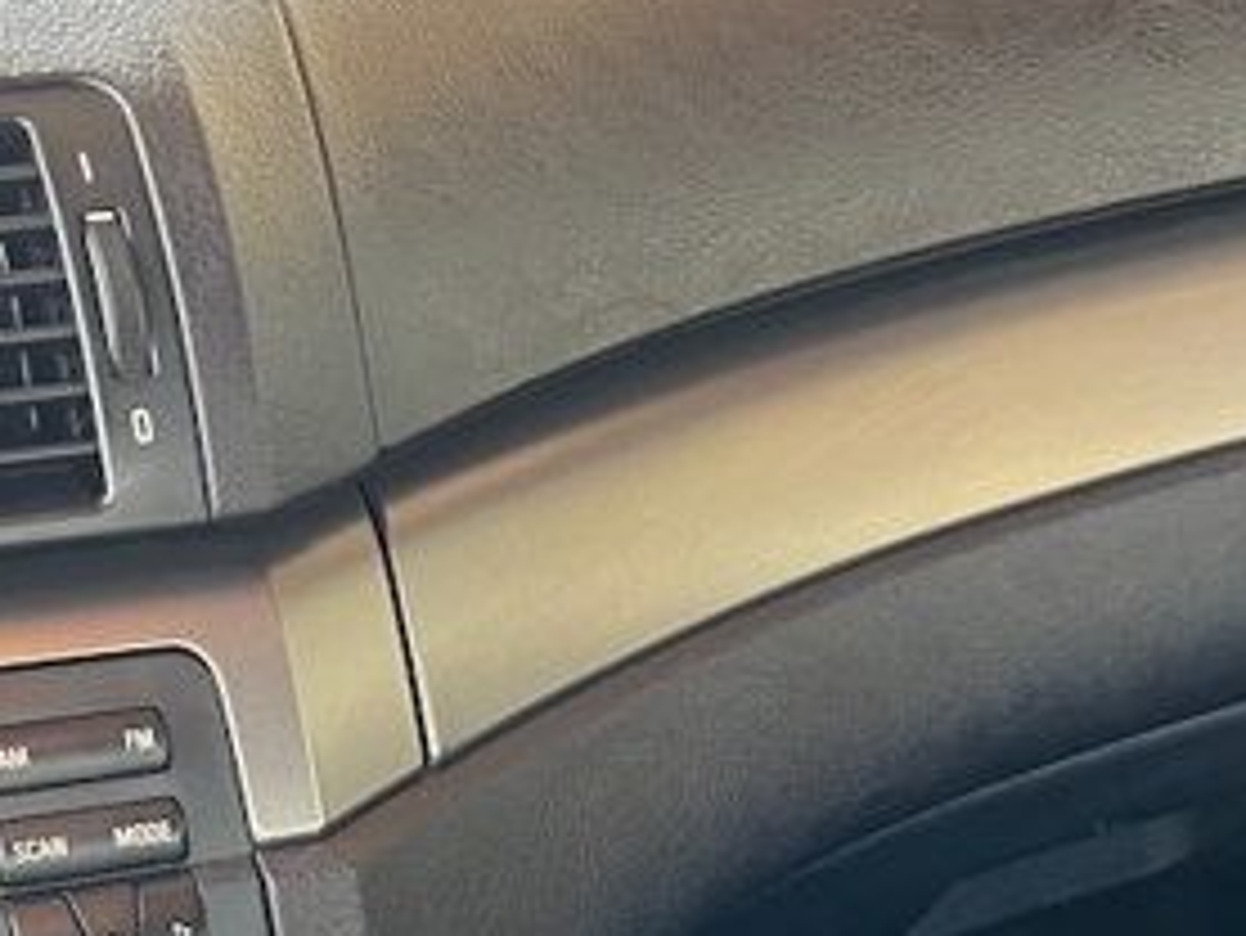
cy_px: 1197
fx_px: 3457
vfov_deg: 14.8
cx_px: 715
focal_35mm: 96
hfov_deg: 20.4
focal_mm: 5.7
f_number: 1.5
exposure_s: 1/60
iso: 200
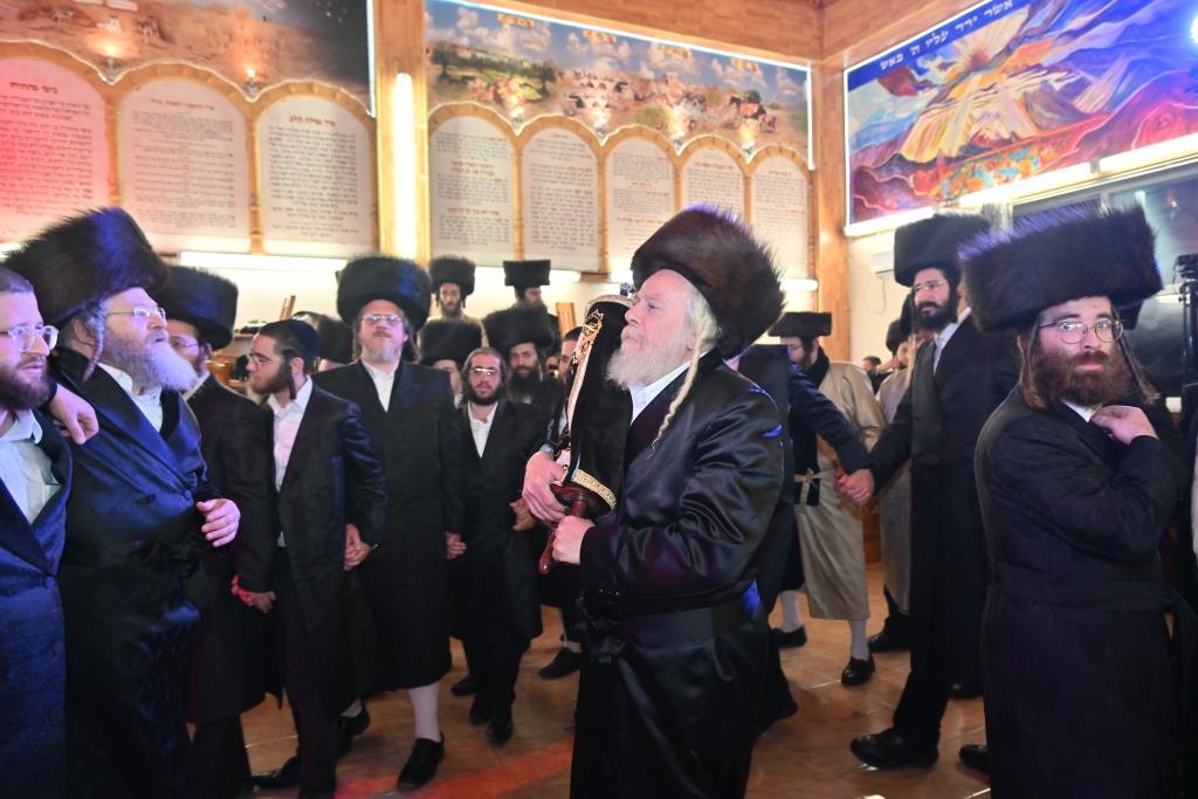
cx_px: 599
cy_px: 400
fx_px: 799
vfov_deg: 53.1
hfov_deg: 73.7
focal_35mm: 24
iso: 800
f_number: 4
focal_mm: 24
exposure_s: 1/160
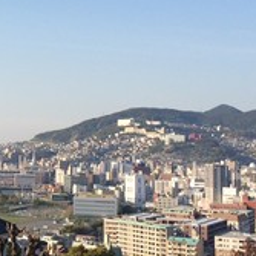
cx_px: -51
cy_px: 84
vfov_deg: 19.9
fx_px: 728
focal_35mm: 87
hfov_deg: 18.9
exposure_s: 1/2053
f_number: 2.2
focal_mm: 4.12
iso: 40
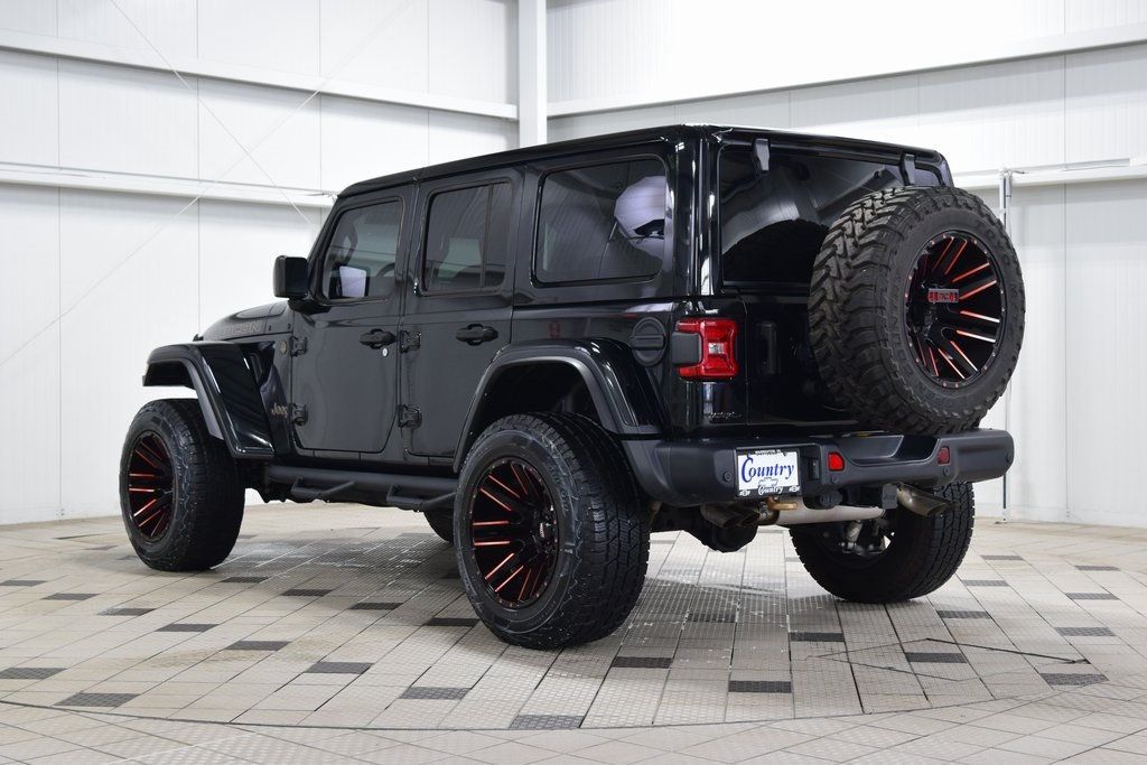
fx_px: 1721
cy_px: 382
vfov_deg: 25.1
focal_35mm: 54
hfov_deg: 36.9
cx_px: 574
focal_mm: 36
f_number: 6.3
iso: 640
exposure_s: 1/15
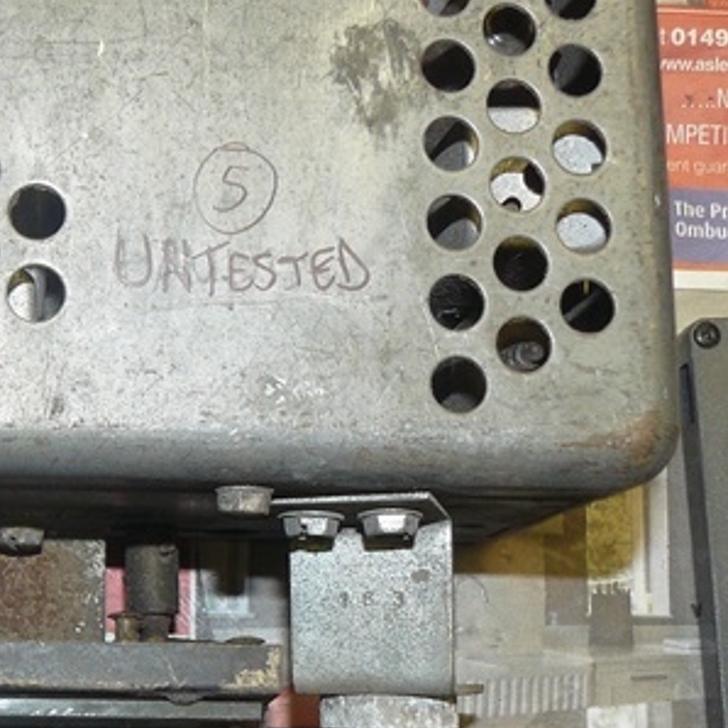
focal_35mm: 82
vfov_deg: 21.1
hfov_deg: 19.7
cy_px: 296
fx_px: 1951
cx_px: -186
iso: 100
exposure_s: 1/30
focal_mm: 6
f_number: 4
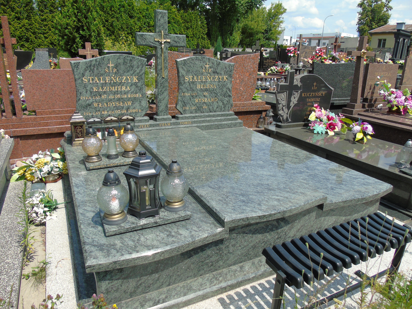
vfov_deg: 54.9
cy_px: 154
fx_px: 298
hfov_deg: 69.4
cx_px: 206
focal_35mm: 25
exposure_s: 1/800
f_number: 3.4
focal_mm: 4.4
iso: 80
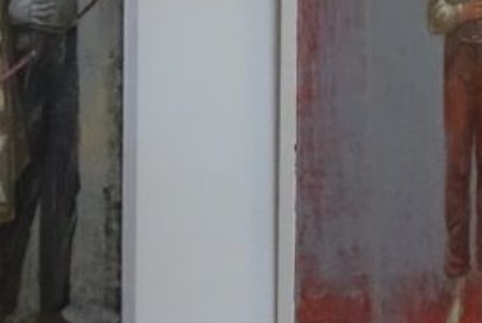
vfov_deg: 4.6
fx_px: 3994
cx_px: 527
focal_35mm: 298
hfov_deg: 6.9
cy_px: 171
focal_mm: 29.84
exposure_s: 1/400
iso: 3200
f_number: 4
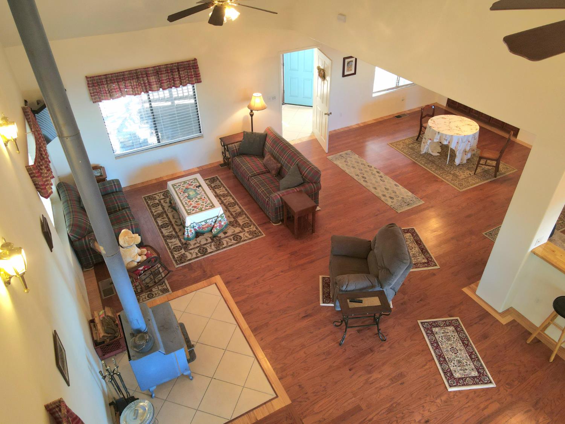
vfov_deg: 56.8
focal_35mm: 24
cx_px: 282
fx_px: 392
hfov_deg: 71.6
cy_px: 212
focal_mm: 4.5
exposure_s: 1/15
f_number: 2.8
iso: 320
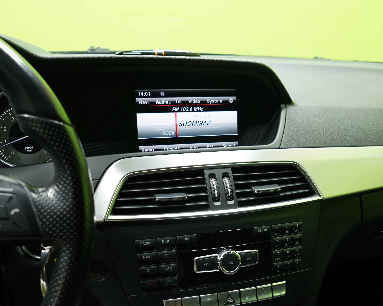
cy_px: 188
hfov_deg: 45.8
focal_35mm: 40
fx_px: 453
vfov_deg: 37.2
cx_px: 203
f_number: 4.5
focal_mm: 24
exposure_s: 1/20
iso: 800
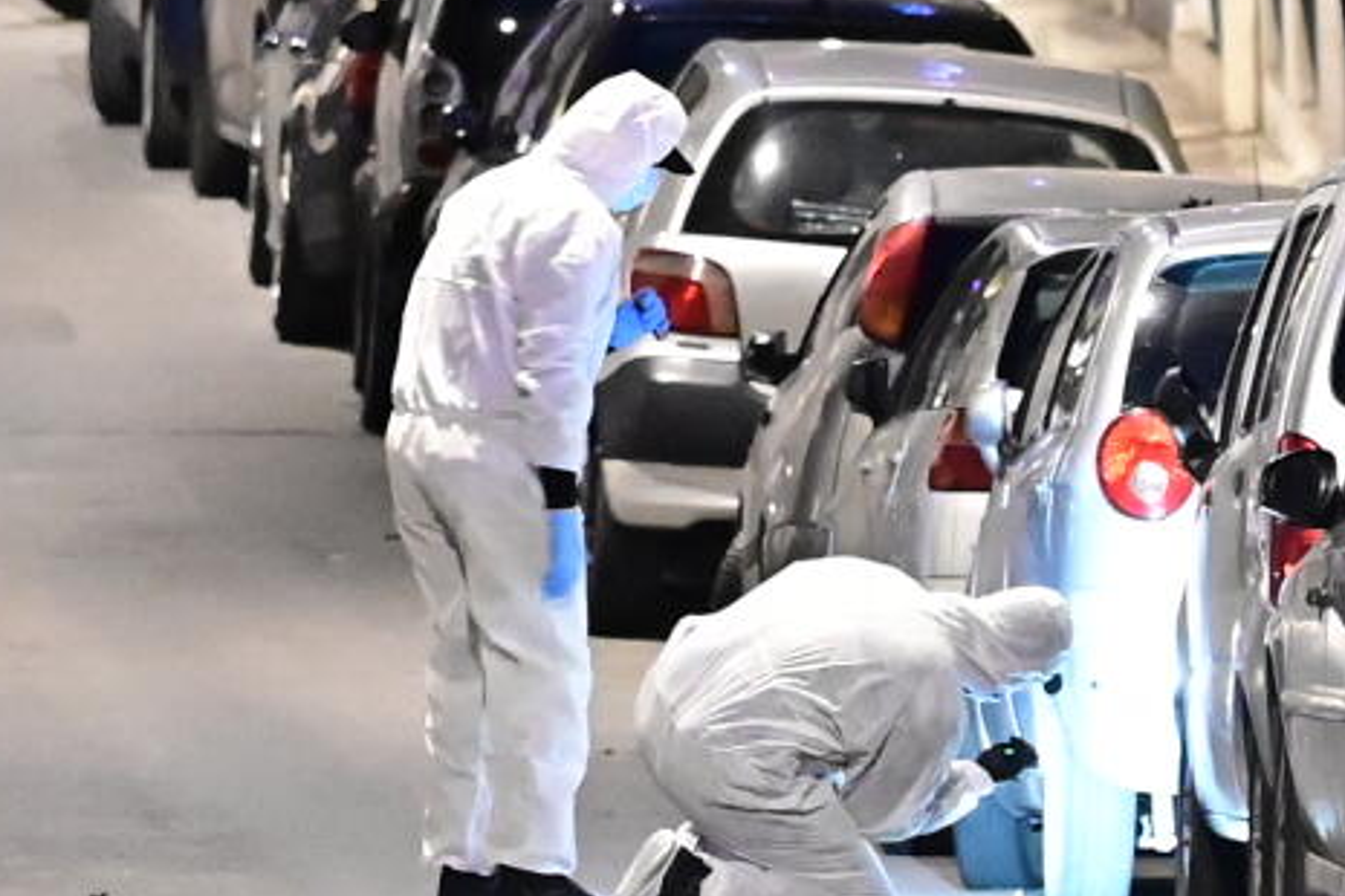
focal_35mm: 284
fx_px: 10610
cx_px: 917
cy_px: 474
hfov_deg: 7.2
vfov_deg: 4.8
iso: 3200
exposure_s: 1/50
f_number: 4
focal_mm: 200
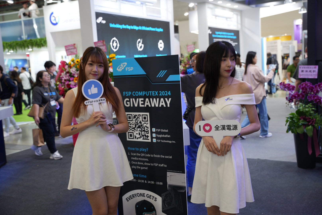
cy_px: 108
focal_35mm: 42
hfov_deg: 46.3
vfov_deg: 31.9
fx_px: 377
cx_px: 161
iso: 320
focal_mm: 42.1
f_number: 4
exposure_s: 1/60
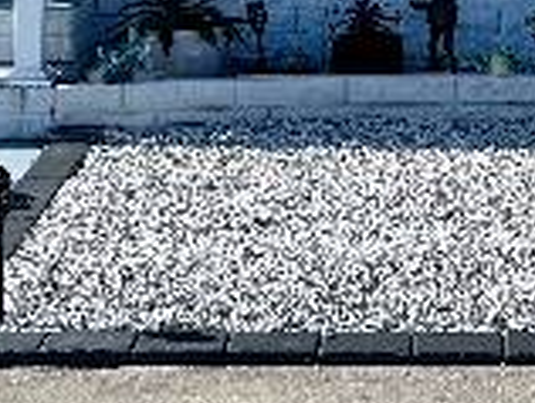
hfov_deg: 15.1
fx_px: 1997
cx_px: 474
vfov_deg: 10.8
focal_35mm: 129
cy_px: -306
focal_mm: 6.76
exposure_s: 1/4950
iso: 80
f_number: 1.78
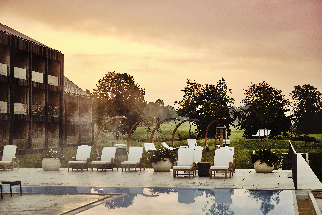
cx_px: 161
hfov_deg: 27.0
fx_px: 671
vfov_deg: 18.2
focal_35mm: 75
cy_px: 108
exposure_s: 1/340
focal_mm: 50
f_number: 2.8
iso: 200
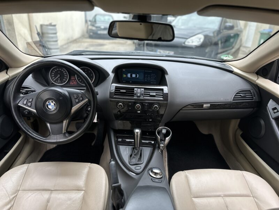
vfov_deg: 56.8
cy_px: 105
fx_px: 193
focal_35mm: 24
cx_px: 140
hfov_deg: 71.6
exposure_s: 1/277
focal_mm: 6.86
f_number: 1.78
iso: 80
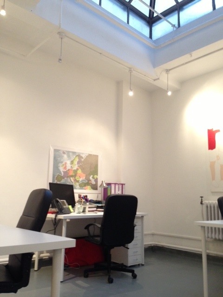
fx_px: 283
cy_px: 148
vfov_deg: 55.4
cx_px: 112
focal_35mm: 33
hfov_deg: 42.9
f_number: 2.4
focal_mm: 4.13
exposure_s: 1/20
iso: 250
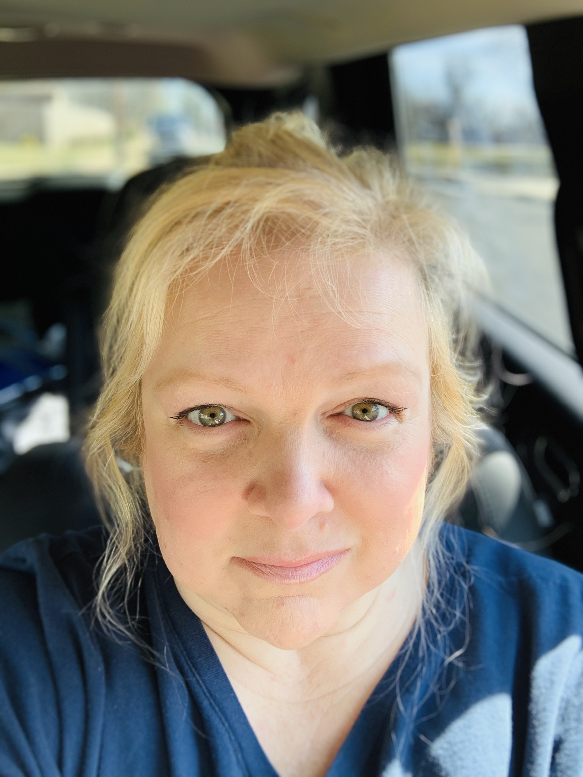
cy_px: 388
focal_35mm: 32
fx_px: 719
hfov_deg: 44.2
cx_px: 292
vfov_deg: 56.8
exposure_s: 1/120
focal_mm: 2.87
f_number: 2.2
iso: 25
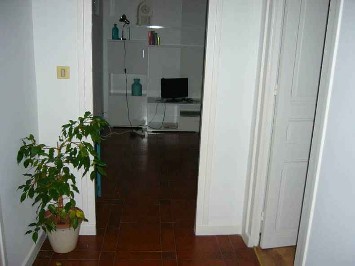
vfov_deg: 40.7
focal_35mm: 35
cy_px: 133
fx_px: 359
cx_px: 178
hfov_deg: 52.6
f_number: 2.8
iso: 100
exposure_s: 1/60
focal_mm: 5.8
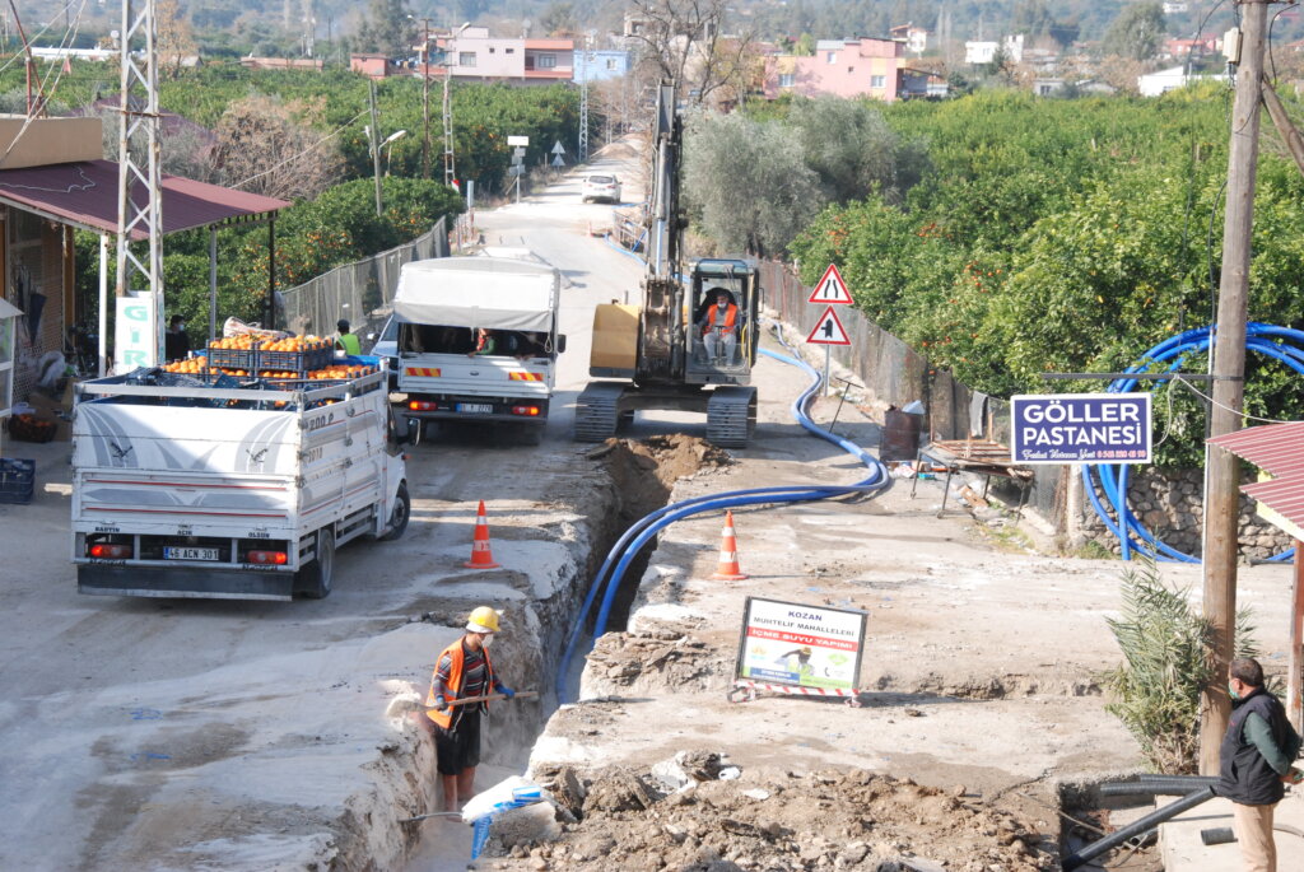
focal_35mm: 78
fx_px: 2828
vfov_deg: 17.5
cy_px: 436
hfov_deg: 26.0
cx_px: 652
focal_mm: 52
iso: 640
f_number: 11
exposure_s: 1/500
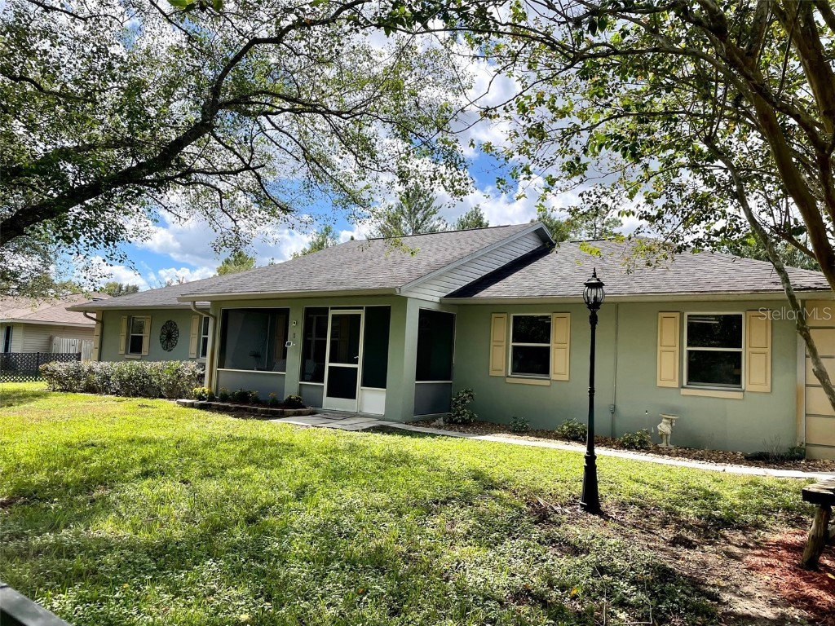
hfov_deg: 67.3
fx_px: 627
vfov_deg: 53.1
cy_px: 313
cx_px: 418
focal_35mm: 26
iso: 32
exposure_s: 1/3300
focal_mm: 4.2
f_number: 1.6
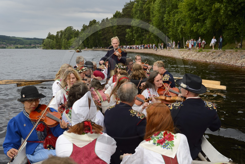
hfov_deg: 50.7
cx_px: 122
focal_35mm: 38
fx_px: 259
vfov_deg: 35.0
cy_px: 82
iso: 800
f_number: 5.6
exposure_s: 1/160
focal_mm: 38
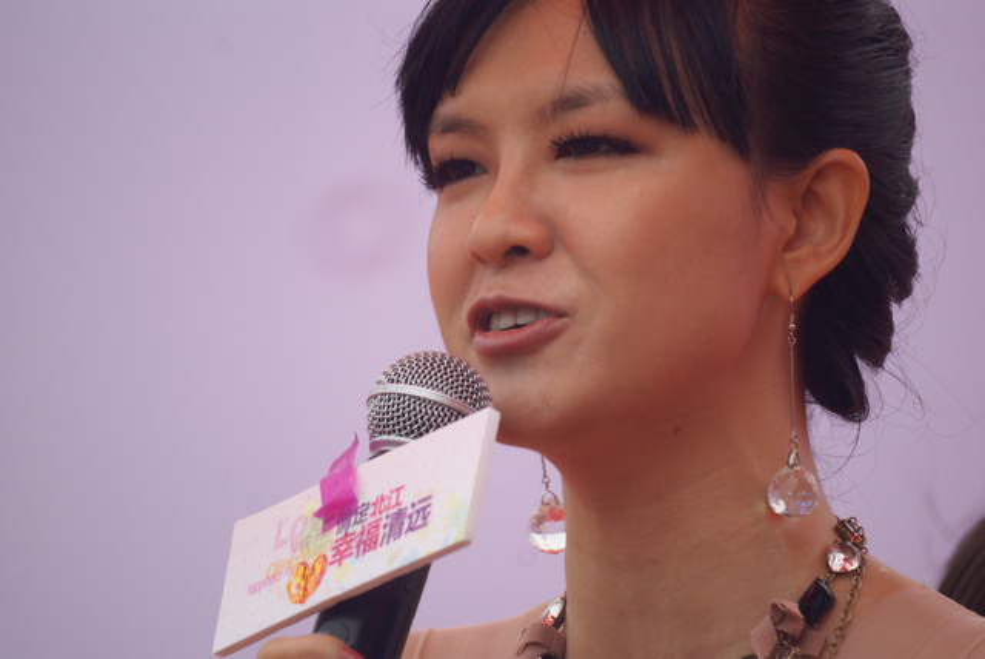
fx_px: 20539
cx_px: 492
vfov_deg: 1.8
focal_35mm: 750
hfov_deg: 2.7
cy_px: 330
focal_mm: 500
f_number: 8
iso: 200
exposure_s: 1/160
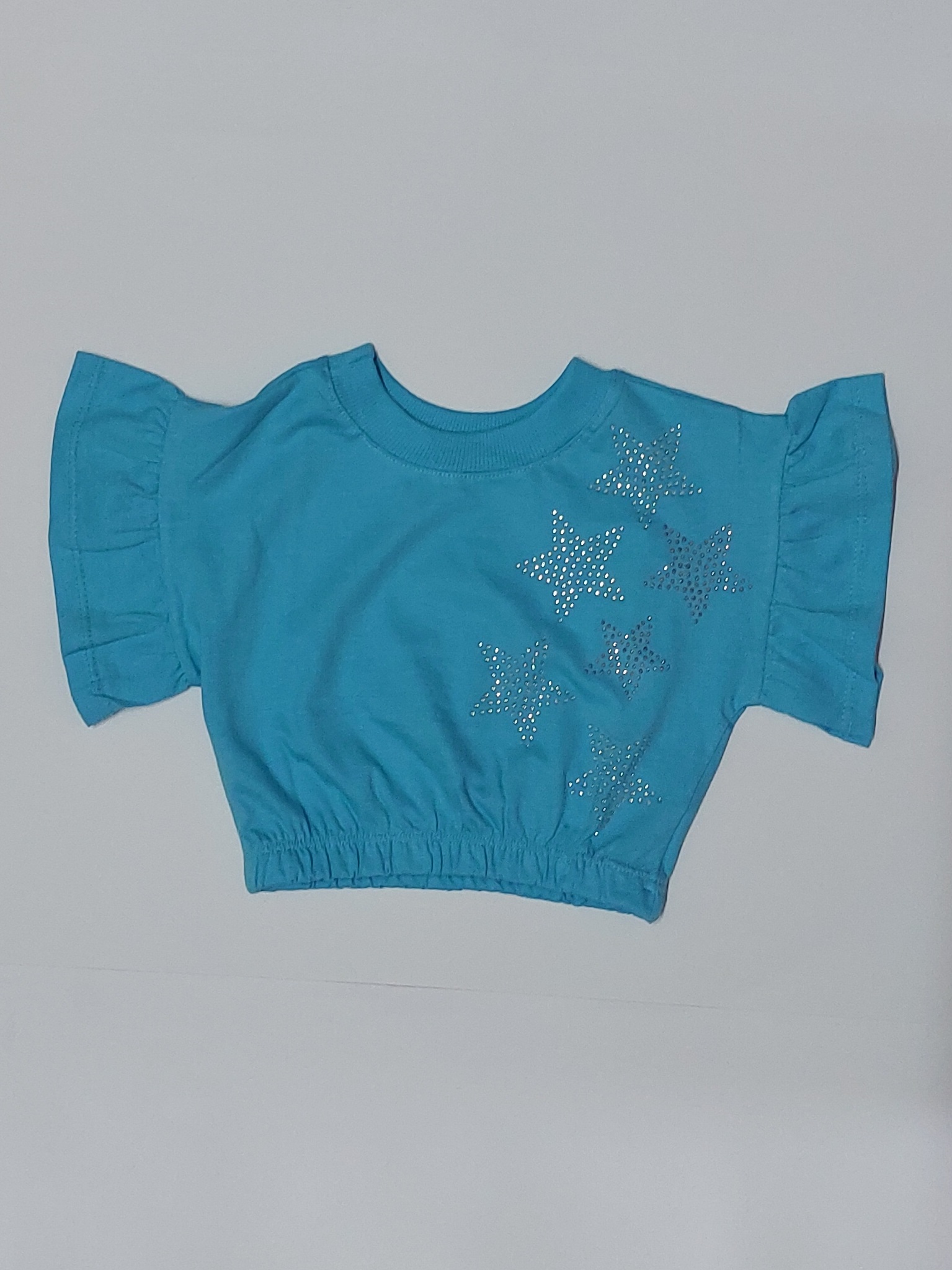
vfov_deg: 60.0
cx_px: 476
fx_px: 1100
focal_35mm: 30
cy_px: 635
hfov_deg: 46.8
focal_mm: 4.6
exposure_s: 1/60.2
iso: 160
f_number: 1.8
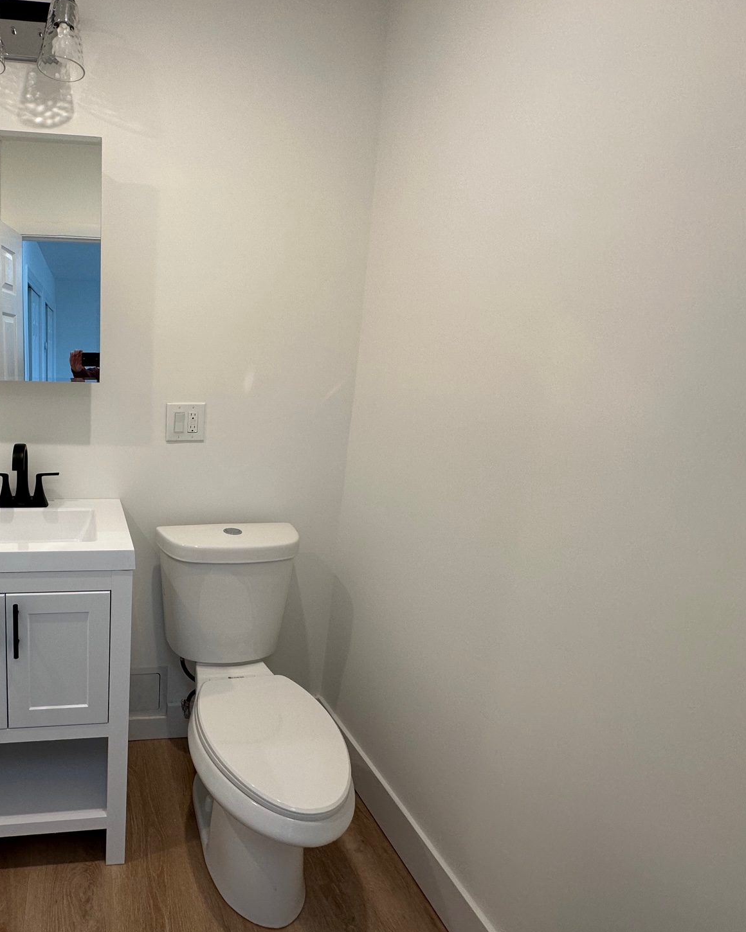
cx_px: 140
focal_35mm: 19
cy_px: 458
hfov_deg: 64.1
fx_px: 524
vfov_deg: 83.3
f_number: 2.2
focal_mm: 2.22
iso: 100
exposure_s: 1/120
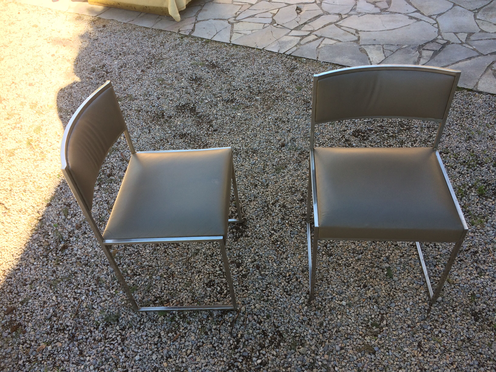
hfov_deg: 61.7
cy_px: 186
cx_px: 248
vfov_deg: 48.2
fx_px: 416
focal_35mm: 29
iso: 32
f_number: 2.2
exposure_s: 1/210
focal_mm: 4.15
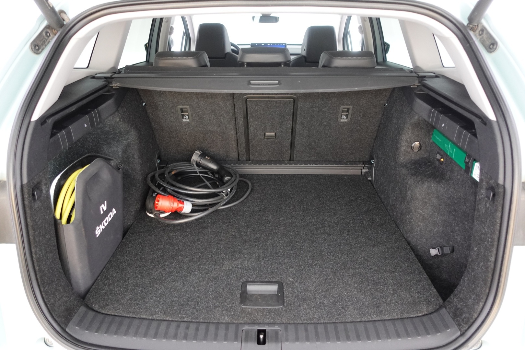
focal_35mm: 24
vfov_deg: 53.1
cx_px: 262
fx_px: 350
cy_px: 175
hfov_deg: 73.7
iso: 800
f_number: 1.8
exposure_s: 1/15
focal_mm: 9.4
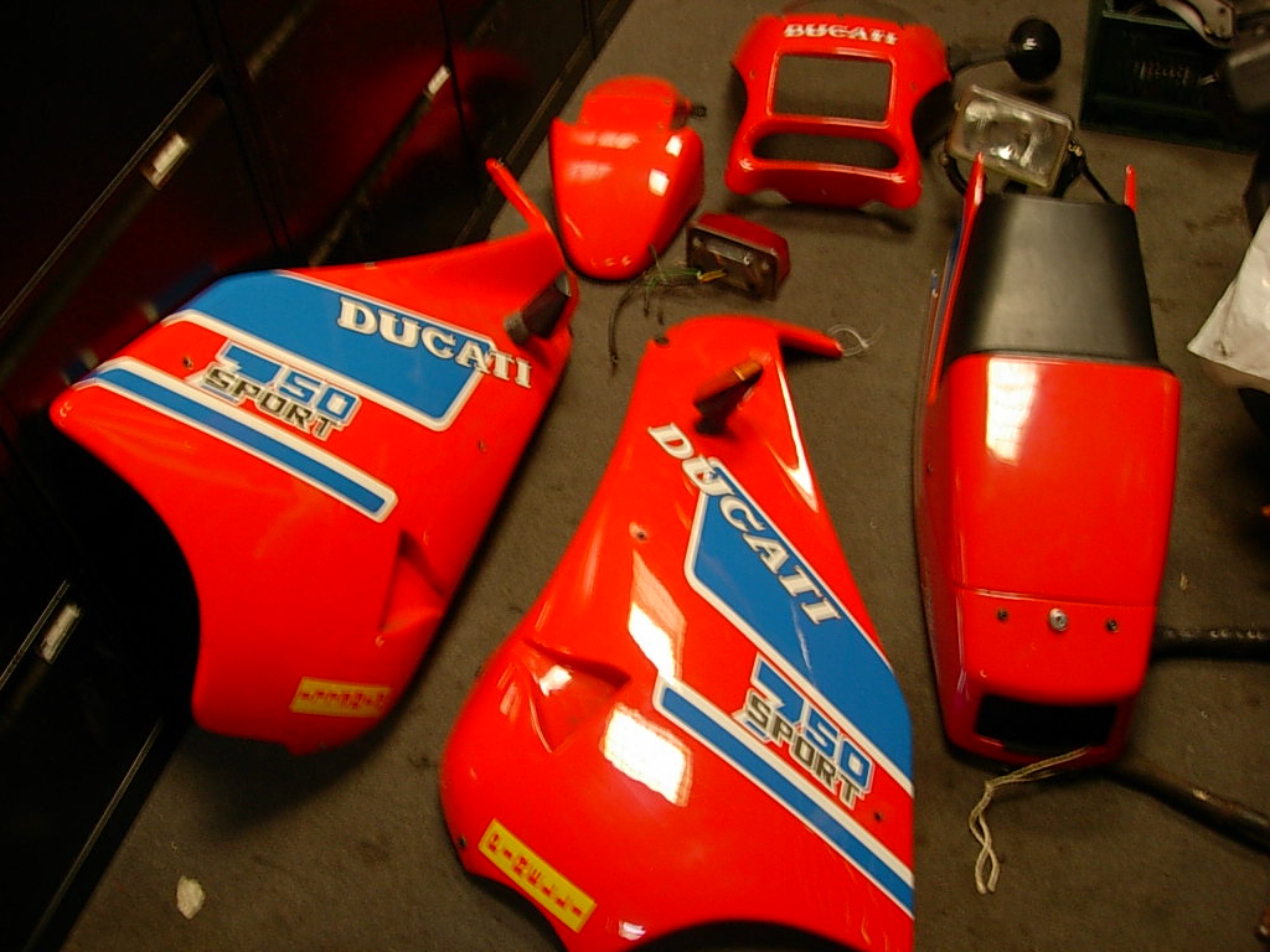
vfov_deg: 37.7
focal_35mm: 38
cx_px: 635
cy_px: 476
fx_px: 1394
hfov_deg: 49.0
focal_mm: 7.8
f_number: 2.8
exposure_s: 1/10.9
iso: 100
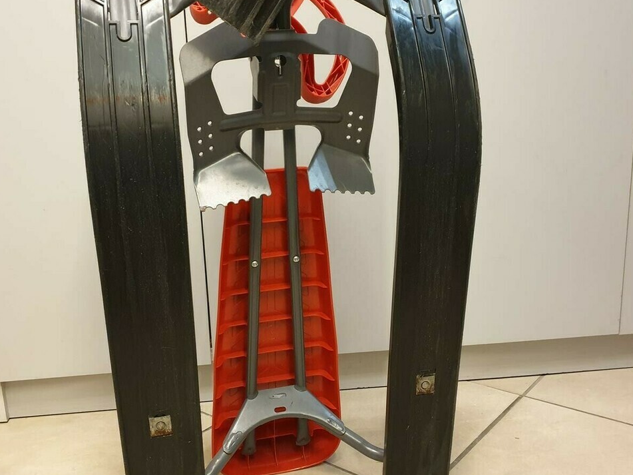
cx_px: 290
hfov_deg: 52.6
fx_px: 640
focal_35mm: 35
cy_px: 248
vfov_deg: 40.7
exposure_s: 1/50
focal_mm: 4.3
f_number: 1.5
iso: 320
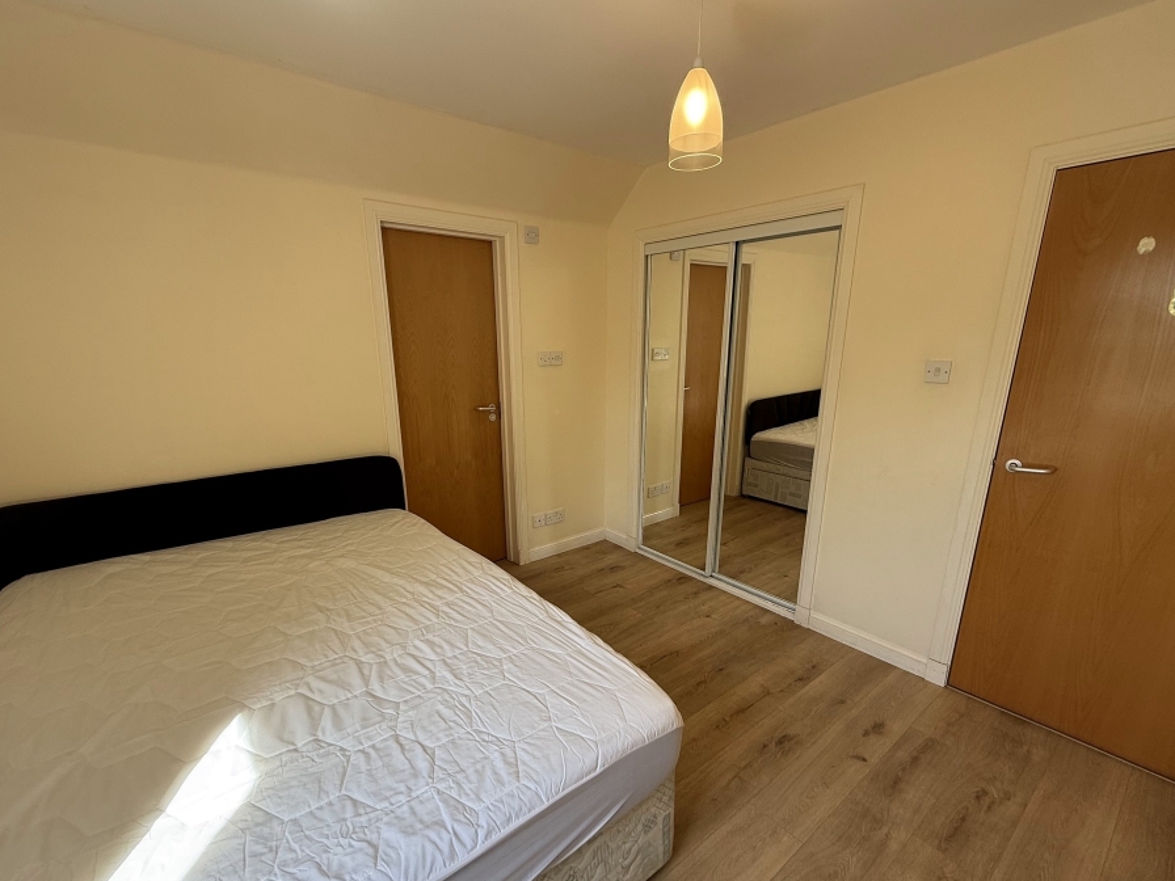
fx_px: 543
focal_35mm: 16
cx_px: 582
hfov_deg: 94.5
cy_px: 485
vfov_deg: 77.9
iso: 64
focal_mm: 2.22
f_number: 2.2
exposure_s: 1/99
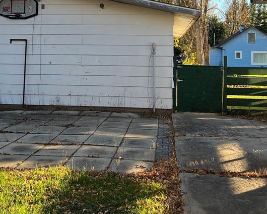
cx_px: 111
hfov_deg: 37.9
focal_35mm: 49
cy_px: 42
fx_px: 387
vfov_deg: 30.1
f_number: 1.5
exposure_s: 1/769
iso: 50
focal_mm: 5.7
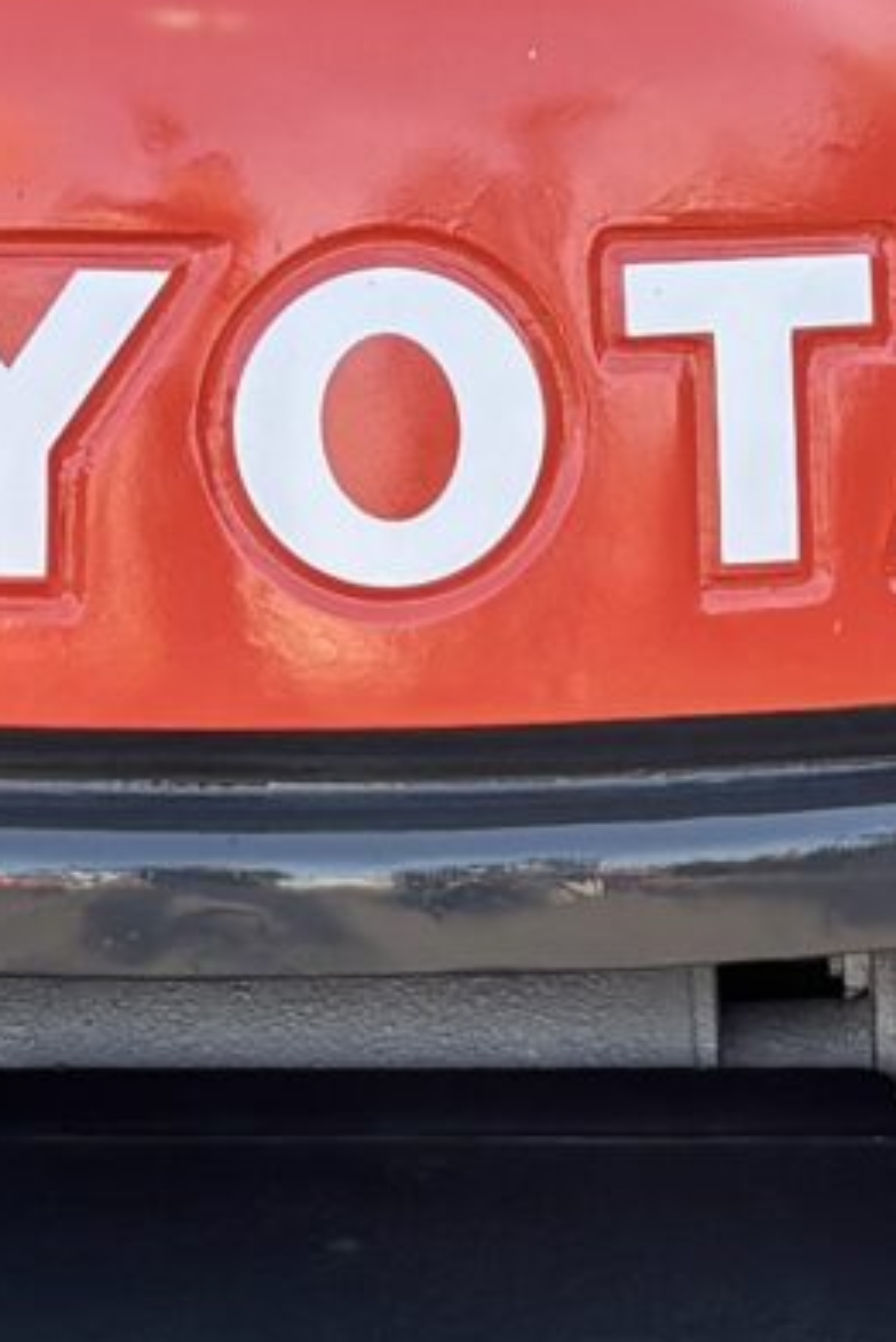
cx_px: 254
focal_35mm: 177
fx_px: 6602
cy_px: -182
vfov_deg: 11.4
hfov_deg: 7.8
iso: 50
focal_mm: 5.96
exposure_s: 1/326
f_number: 1.6
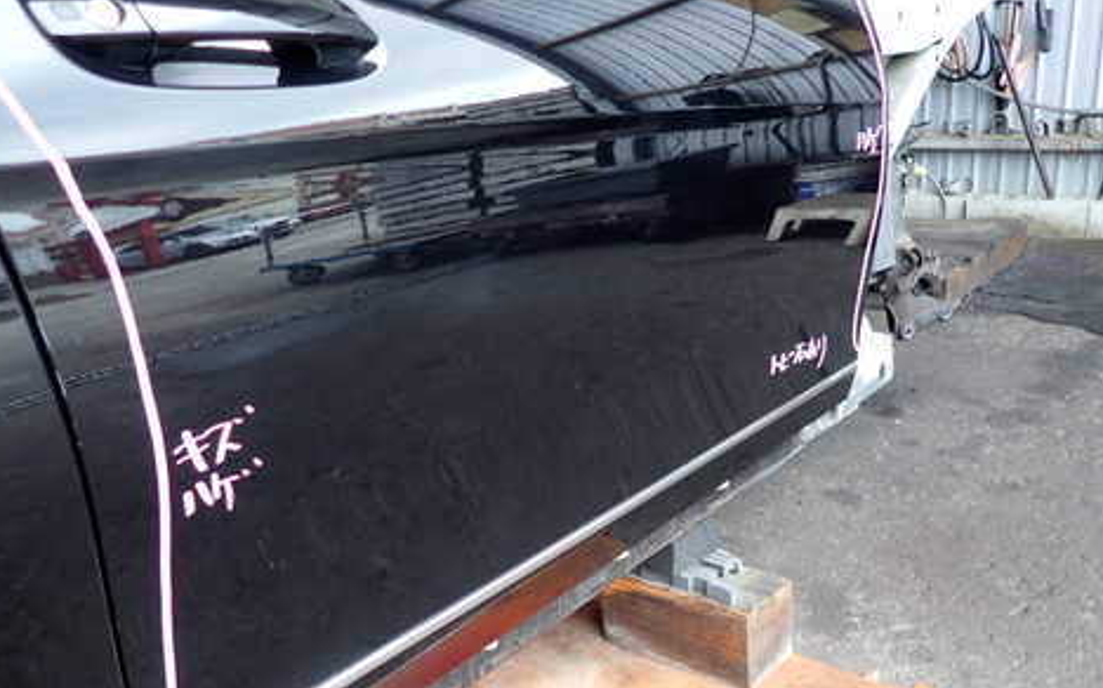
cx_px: 528
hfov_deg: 56.7
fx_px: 1022
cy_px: 467
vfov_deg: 36.8
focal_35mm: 34
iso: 100
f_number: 2
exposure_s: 1/100
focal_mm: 4.5
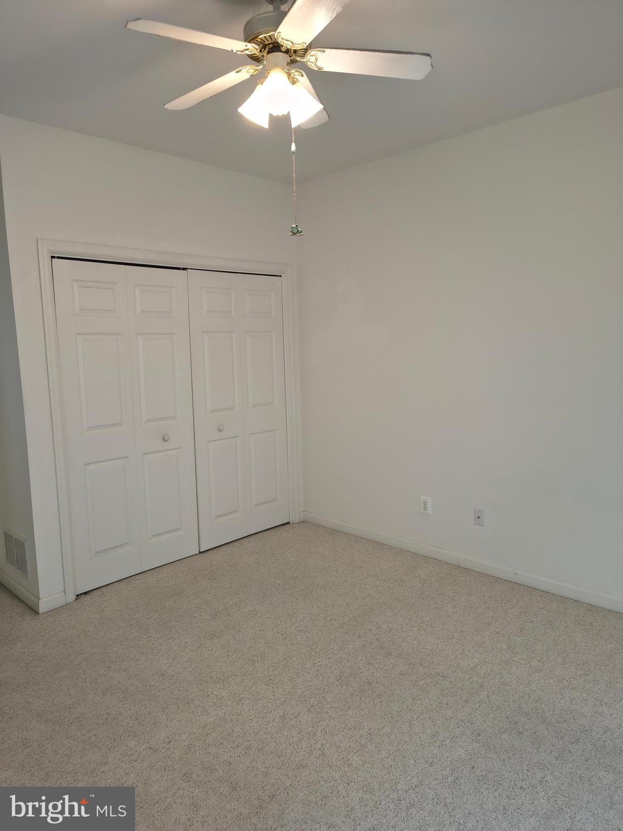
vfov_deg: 71.6
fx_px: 576
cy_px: 416
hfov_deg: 56.8
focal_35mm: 24
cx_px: 312
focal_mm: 5.56
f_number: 1.8
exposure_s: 1/120
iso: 474
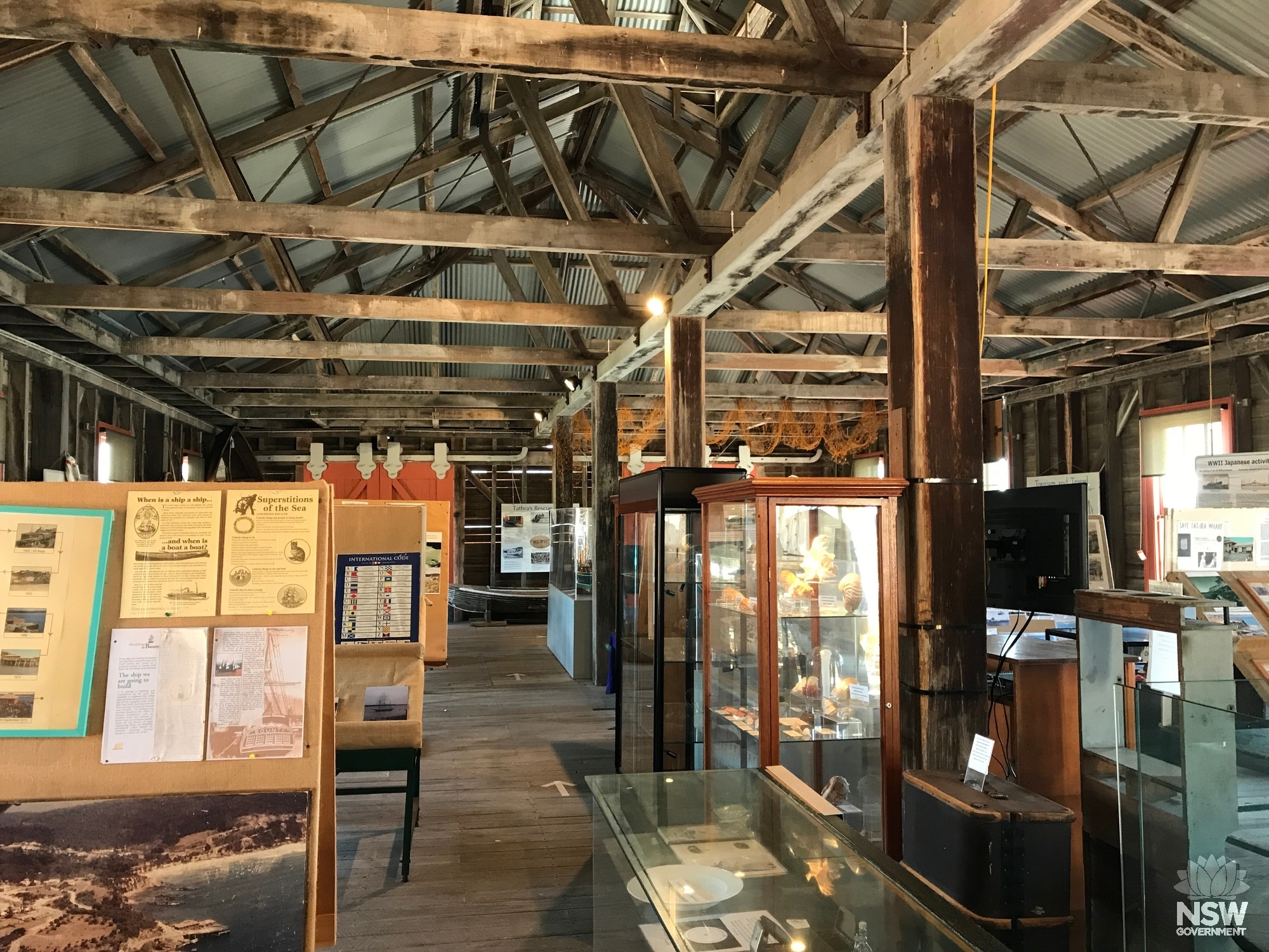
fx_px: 1026
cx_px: 634
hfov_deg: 63.4
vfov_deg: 49.7
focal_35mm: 28
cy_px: 476
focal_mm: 3.99
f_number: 1.8
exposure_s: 1/17
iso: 50
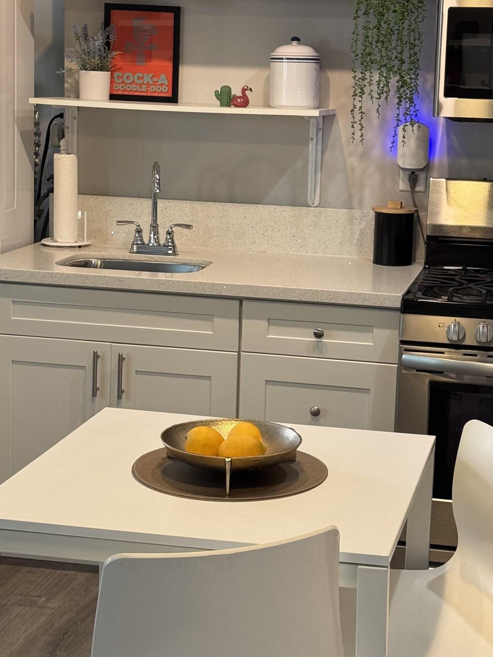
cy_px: 265
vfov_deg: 26.6
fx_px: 1386
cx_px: 297
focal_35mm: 73
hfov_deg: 20.1
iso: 200
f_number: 1.78
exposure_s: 1/60
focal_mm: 6.76
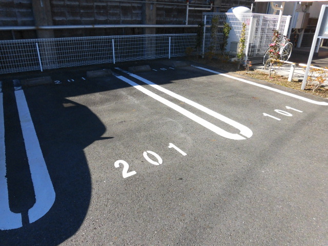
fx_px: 227
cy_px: 123
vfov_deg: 56.8
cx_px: 164
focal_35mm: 24
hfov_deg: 71.6
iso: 100
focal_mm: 4.3
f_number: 3.1
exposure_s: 1/800
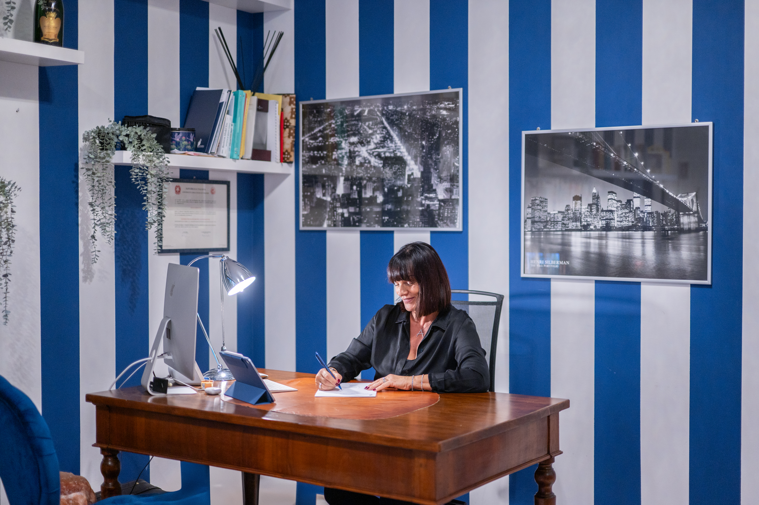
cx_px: 380
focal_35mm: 50
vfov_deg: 27.0
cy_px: 252
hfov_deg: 39.6
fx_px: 1053
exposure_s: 1/200
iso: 640
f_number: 1.6
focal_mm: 50
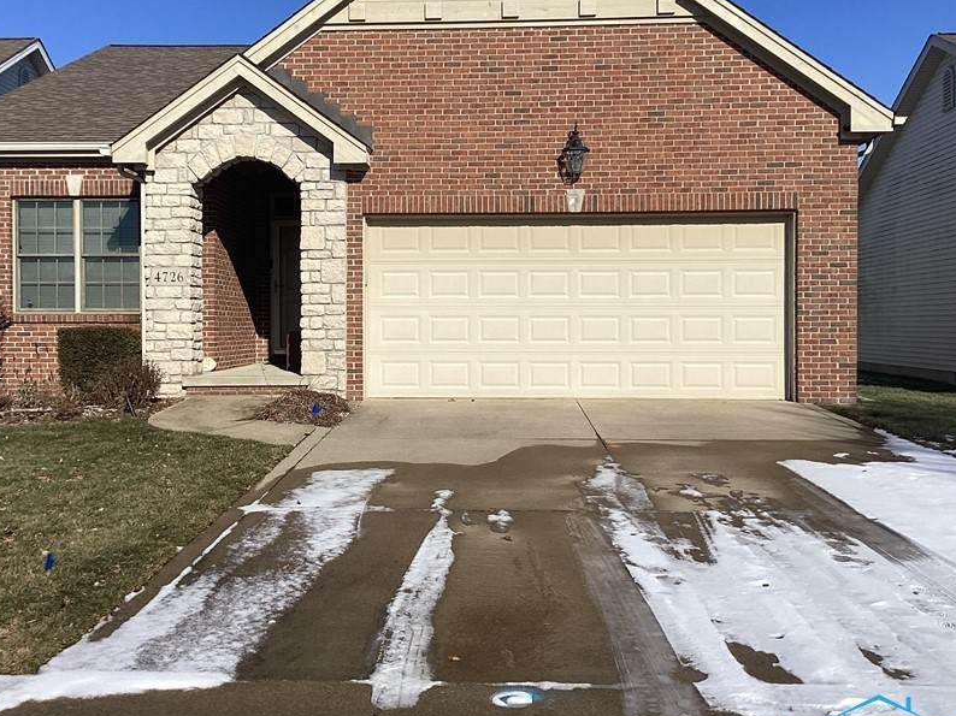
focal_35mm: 40
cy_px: 325
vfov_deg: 35.9
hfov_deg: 46.7
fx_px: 1104
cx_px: 429
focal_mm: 3.3
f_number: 2.4
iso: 25
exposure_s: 1/2551
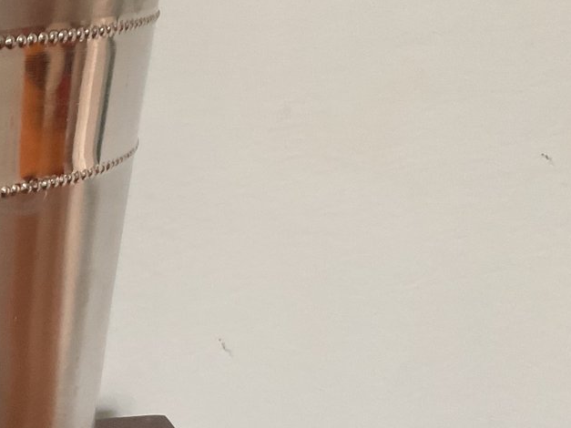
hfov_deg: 25.5
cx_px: -77
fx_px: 1154
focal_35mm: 70
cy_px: 267
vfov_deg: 21.0
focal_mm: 3
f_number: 1.8
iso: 200
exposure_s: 1/60
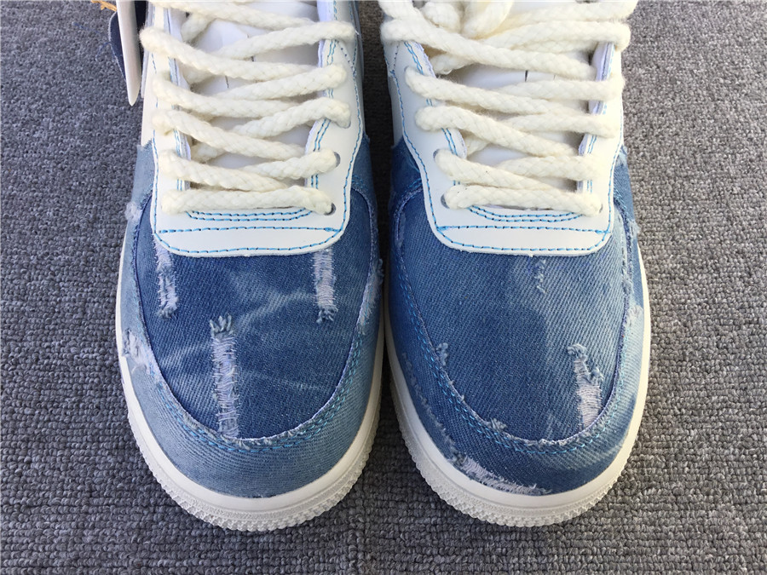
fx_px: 687
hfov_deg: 58.4
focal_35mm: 31
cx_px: 384
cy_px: 288
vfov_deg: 45.4
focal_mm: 3.3
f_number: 2.4
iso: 25
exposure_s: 1/240
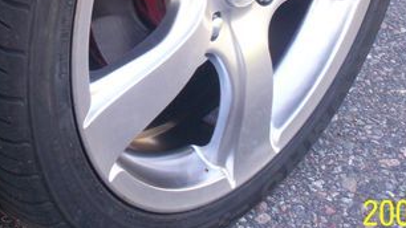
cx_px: 145
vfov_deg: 14.4
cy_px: -21
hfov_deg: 25.8
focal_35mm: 82
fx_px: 883
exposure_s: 1/41.4
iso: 140
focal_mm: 6
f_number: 4.5
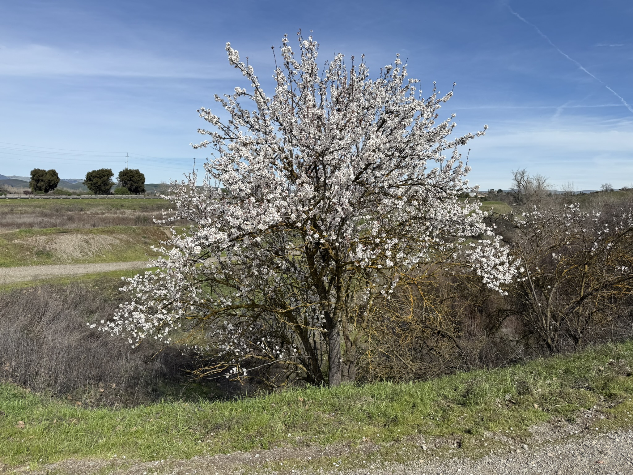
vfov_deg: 56.8
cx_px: 316
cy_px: 238
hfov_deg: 71.6
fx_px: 439
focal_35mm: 24
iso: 80
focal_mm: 6.76
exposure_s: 1/3953
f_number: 1.78
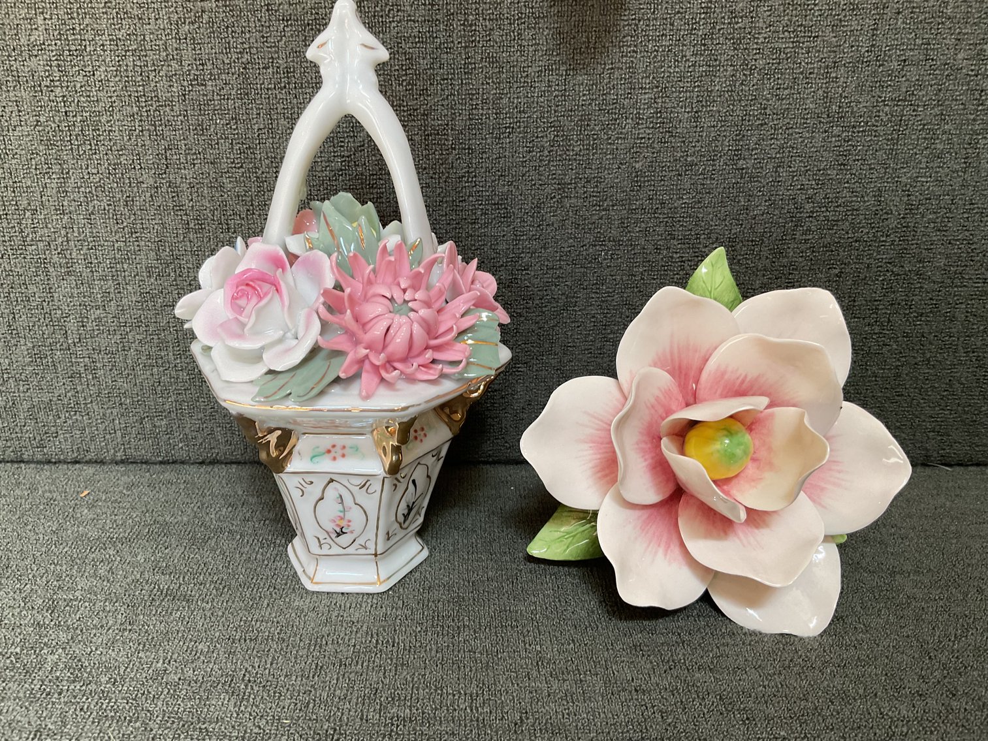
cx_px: 494
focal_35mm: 29
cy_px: 370
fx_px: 828
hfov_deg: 61.7
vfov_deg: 48.2
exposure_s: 1/60
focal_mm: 3
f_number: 1.8
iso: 64
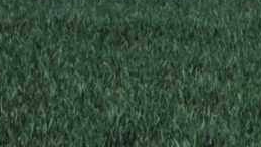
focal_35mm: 164
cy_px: -83
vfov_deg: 7.3
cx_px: 194
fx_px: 1135
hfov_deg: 13.1
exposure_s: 1/1250
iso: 400
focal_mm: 8.7
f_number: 7.4
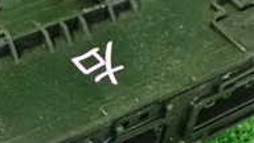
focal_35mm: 102
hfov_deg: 20.5
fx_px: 687
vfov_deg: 11.9
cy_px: 86
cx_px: 19
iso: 1600
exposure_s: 1/20
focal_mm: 5.4
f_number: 2.3
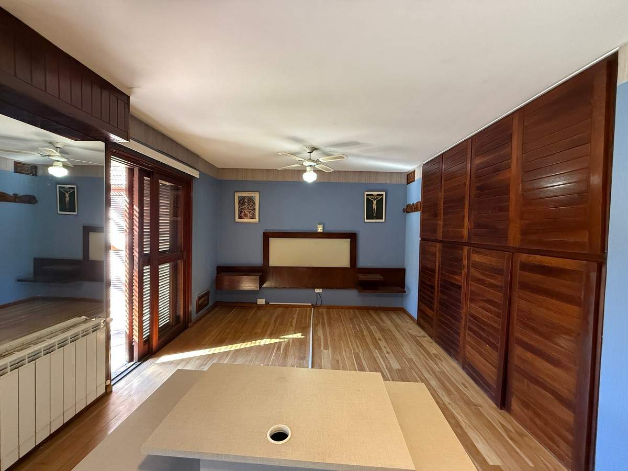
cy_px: 236
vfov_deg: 85.7
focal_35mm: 14
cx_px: 314
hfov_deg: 102.1
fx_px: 254
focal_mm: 2.22
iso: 800
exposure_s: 1/60
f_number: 2.2
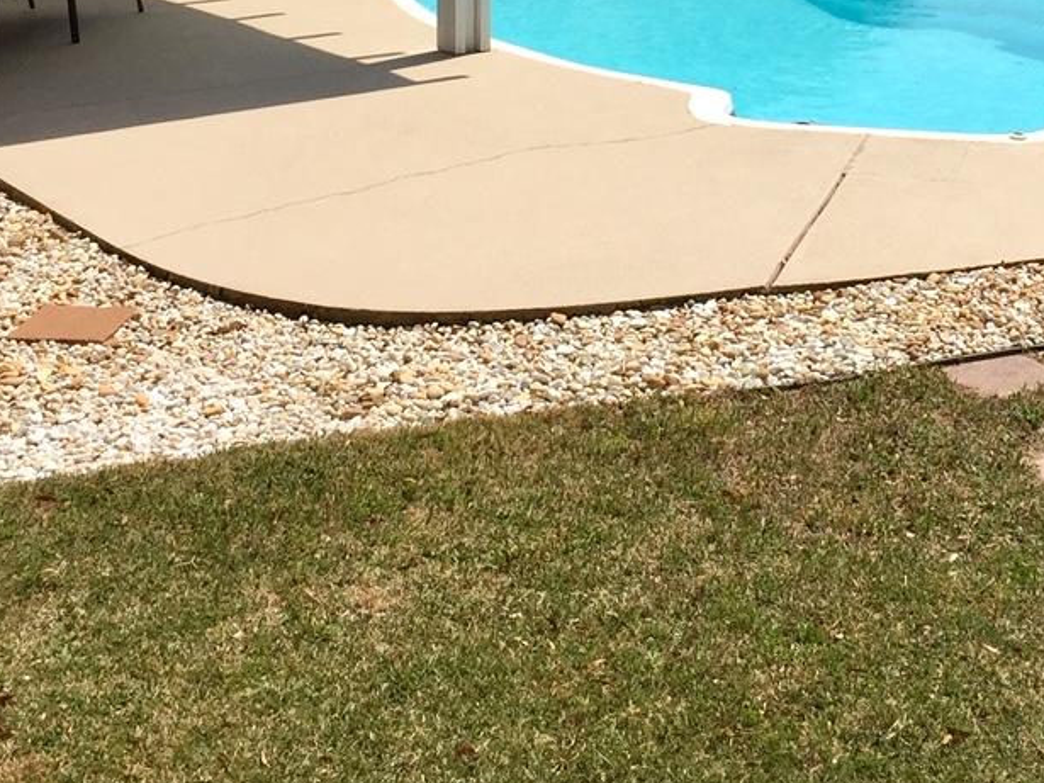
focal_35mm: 77
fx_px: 2322
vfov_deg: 18.0
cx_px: 750
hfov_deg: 25.1
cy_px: -192
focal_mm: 4.15
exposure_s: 1/2825
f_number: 2.2
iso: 32
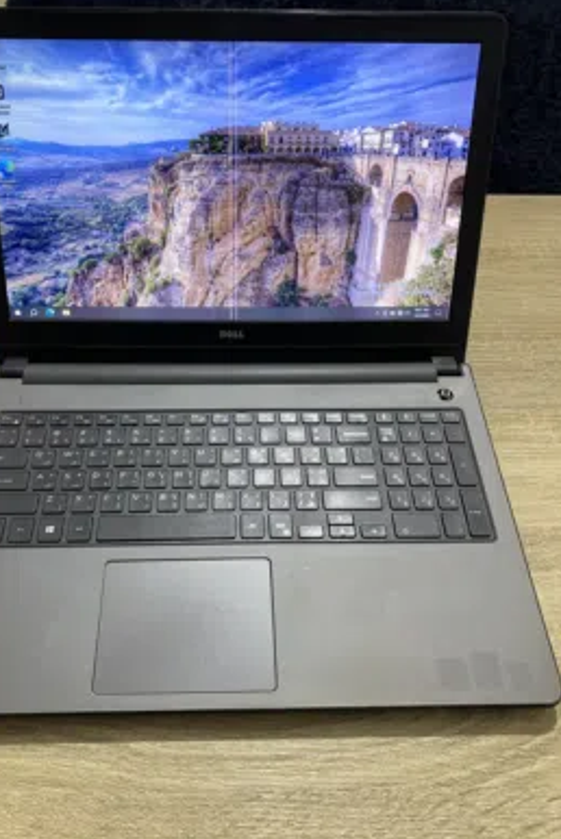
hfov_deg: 46.4
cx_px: 246
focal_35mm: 28
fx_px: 653
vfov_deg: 65.4
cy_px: 413
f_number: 1.8
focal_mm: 4.25
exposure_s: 1/50
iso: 200
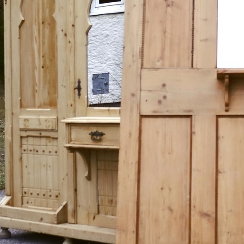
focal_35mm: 77
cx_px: 215
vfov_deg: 22.4
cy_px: 92
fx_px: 614
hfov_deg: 22.0
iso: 400
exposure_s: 1/60
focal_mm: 22
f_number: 4
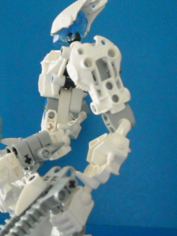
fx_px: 368
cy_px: 138
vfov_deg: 35.5
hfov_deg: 26.9
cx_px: 64
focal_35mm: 54
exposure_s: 1/17
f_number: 2.8
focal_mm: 5.7
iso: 800
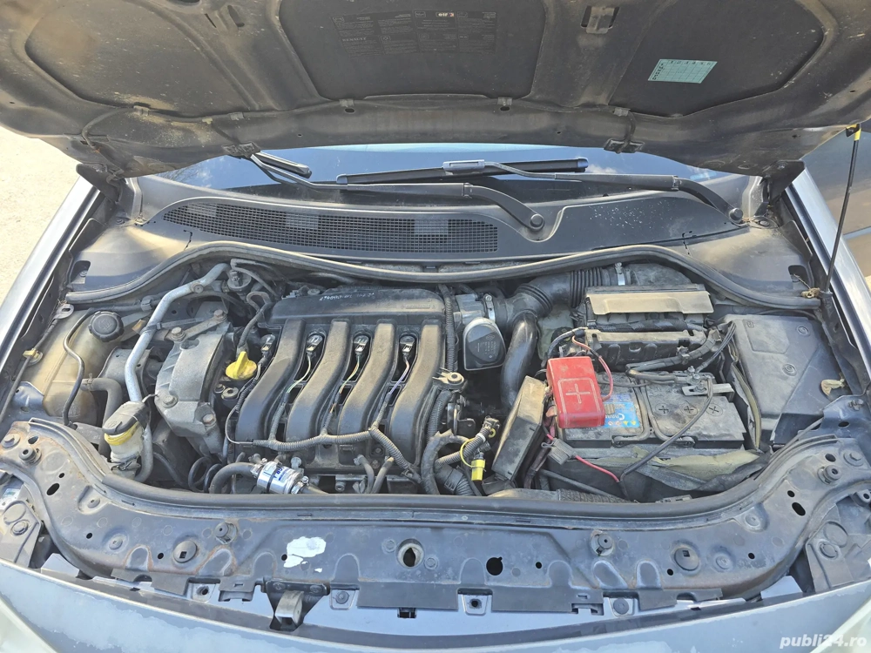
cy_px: 326
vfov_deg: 58.9
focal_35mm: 23
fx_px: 579
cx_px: 436
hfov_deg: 73.9
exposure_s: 1/180
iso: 100
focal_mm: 6.3
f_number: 1.7
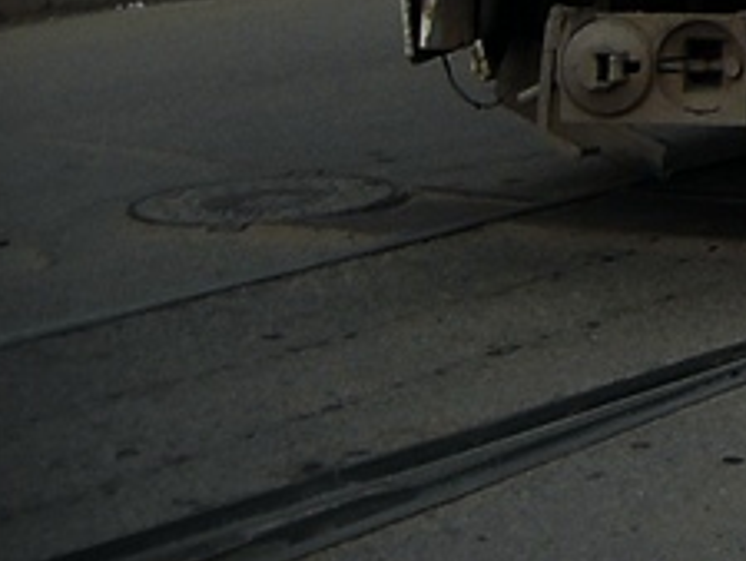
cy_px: -651
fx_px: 3428
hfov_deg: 10.9
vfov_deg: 8.7
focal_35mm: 159
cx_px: 1684
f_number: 2.8
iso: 64
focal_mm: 5.7
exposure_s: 1/64
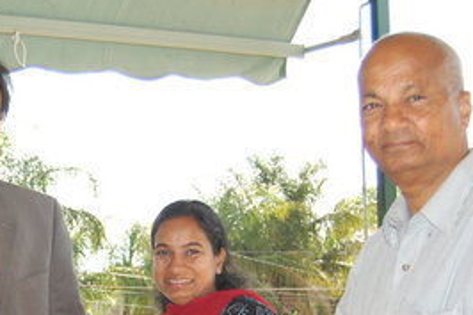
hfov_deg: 20.9
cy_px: 327
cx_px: -12
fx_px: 1234
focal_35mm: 94
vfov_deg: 14.3
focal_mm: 26
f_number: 4.5
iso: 400
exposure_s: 1/500
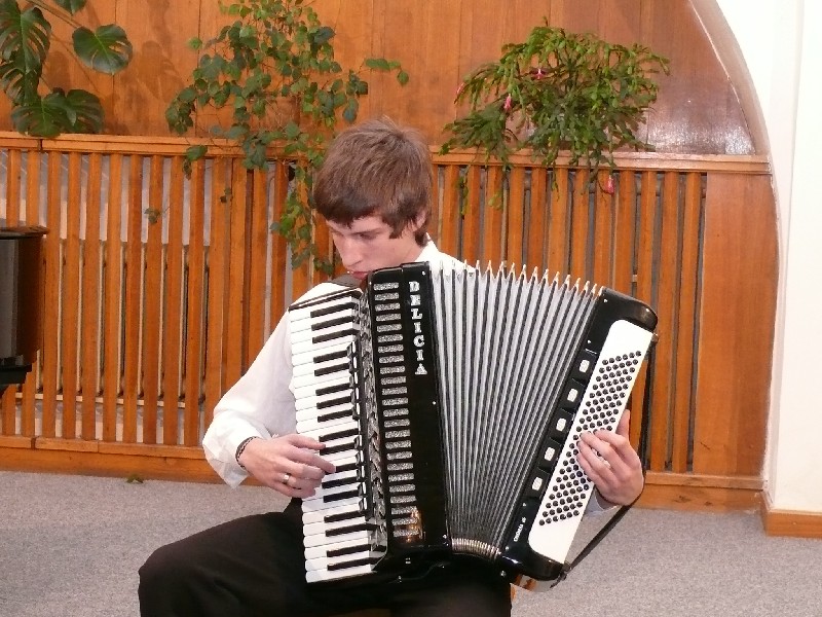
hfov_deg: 24.1
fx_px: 1923
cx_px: 411
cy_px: 308
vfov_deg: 18.2
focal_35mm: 81
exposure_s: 1/30
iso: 400
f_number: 3.2
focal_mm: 11.9
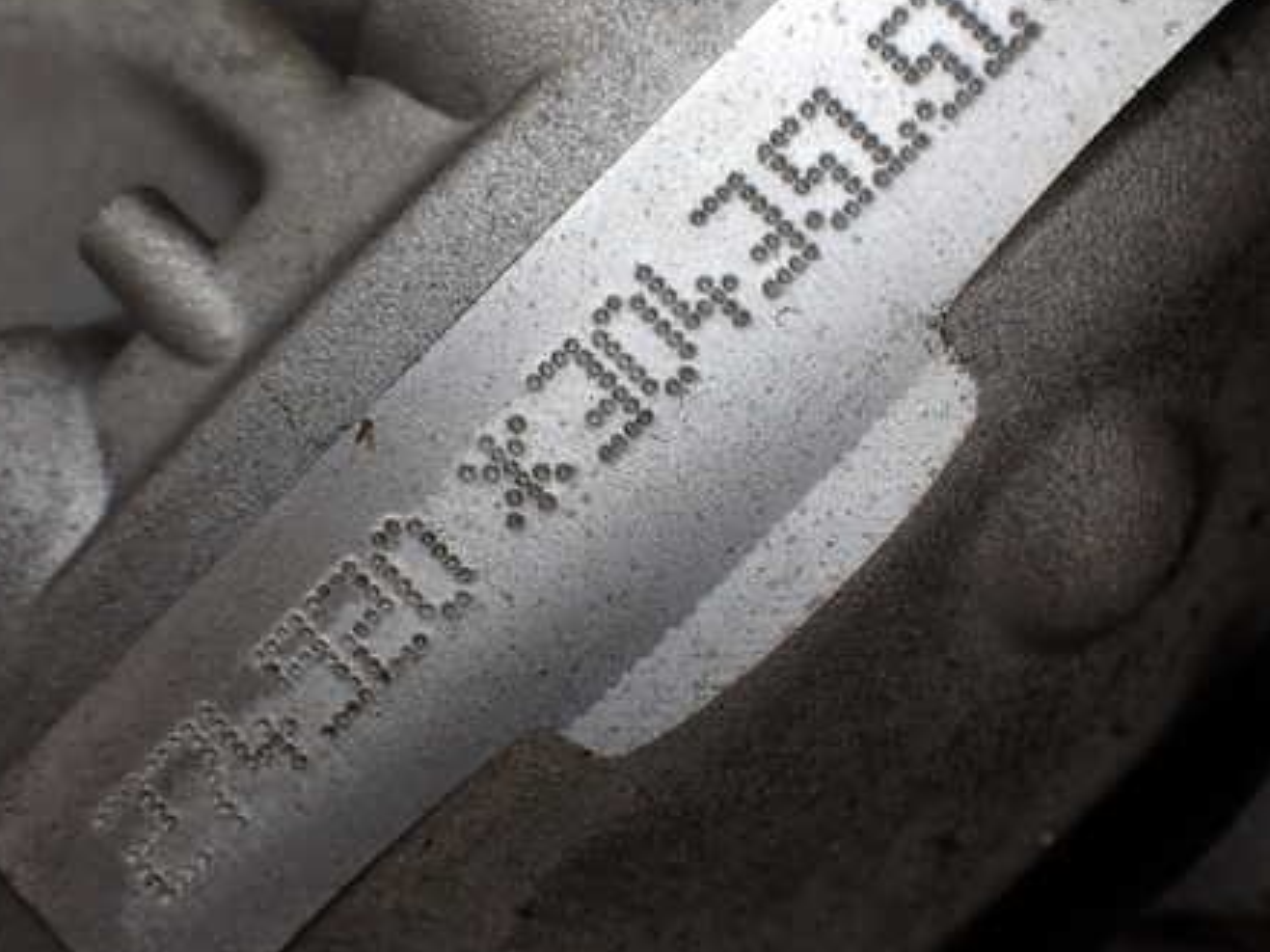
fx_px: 1504
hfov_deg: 45.8
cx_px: 642
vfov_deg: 35.1
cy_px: 425
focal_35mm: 41
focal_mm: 5.4
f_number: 2.3
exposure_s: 1/160
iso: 100
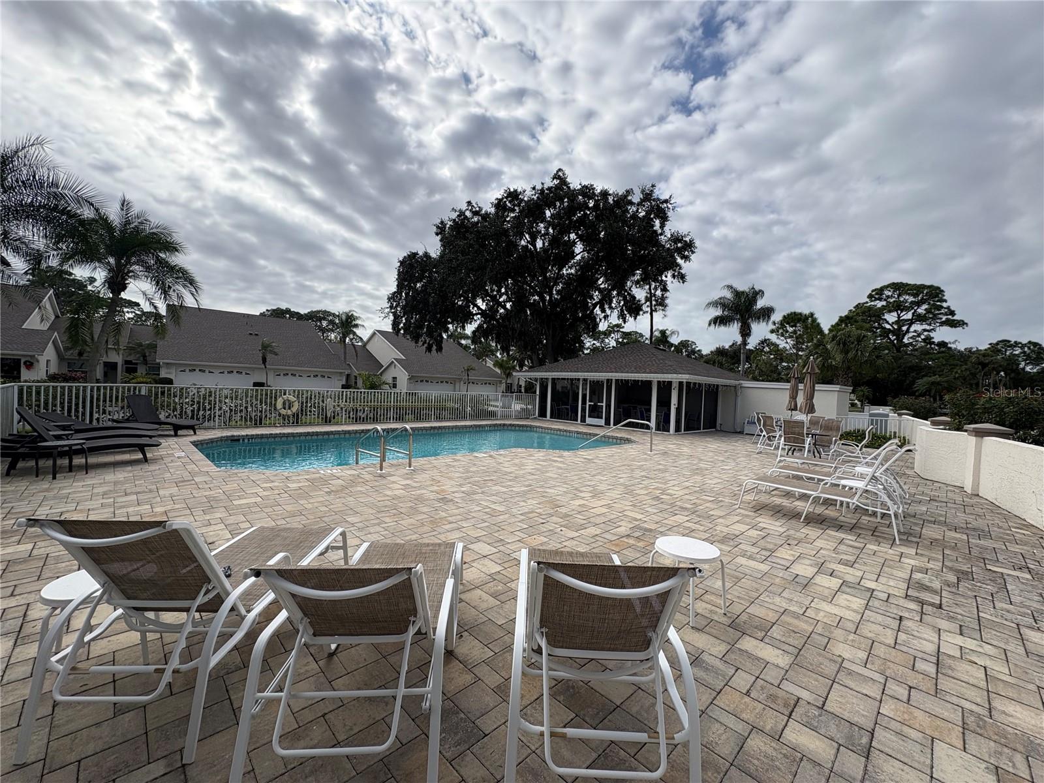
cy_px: 392
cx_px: 522
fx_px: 422
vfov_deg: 85.7
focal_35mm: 14
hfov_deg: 102.1
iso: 40
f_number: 2.2
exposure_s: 1/1927
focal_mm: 2.22
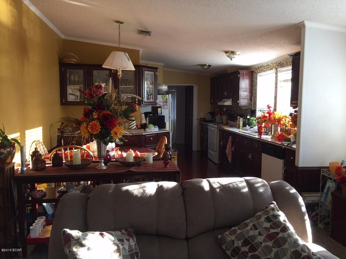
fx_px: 290
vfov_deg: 48.2
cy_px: 130
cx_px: 173
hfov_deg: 61.7
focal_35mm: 29
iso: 32
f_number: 2.2
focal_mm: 4.15
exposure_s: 1/30
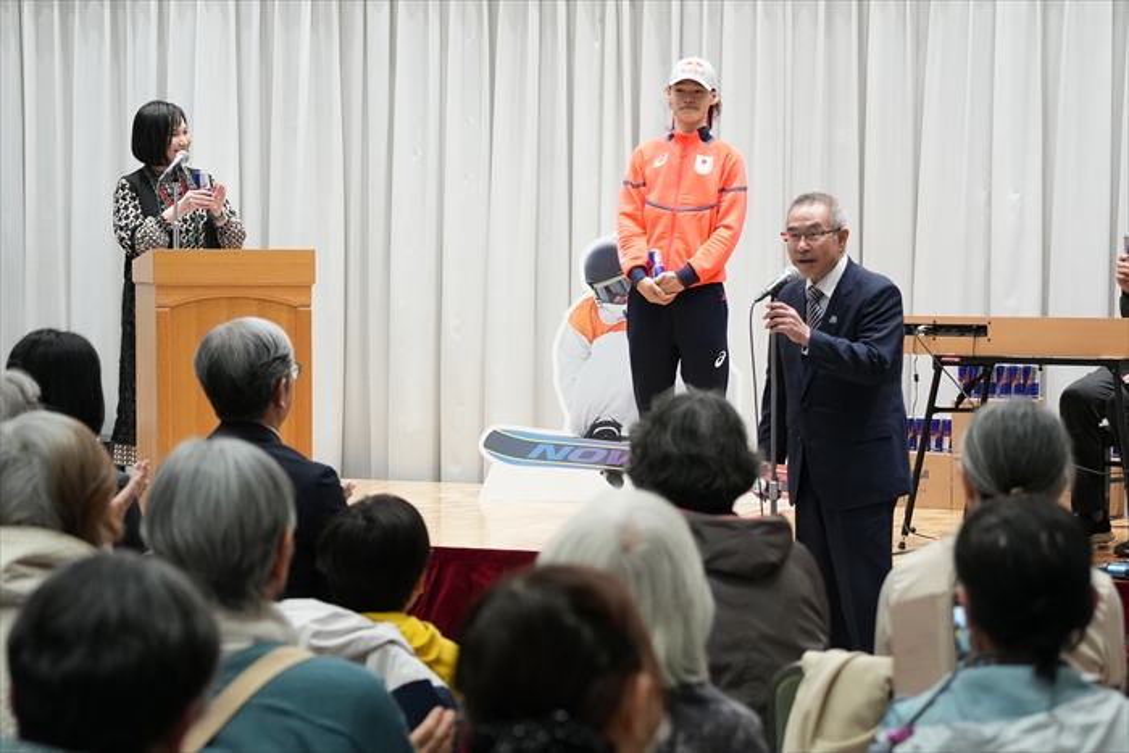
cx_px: 564
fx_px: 3137
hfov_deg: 20.4
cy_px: 376
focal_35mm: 100
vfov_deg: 13.7
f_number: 4.5
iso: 5000
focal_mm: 67
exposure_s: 1/400
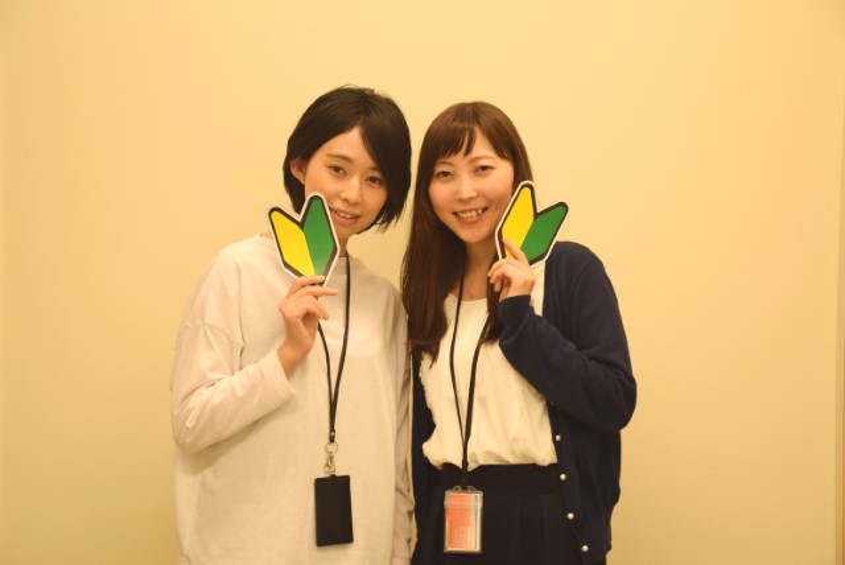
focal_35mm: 90
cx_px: 422
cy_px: 282
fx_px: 2114
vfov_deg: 15.2
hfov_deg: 22.6
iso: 100
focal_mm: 60
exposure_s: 1/13
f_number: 5.6
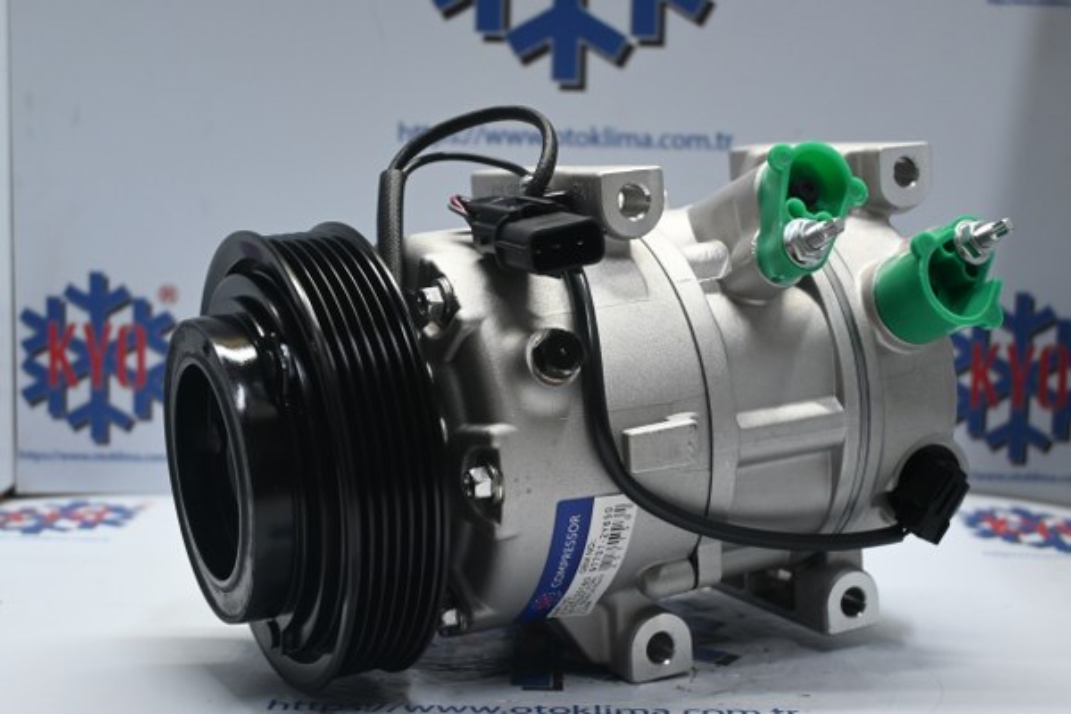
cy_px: 357
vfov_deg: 25.8
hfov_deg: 37.9
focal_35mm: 52
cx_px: 536
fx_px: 1562
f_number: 5.3
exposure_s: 1/60
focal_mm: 35
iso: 1000
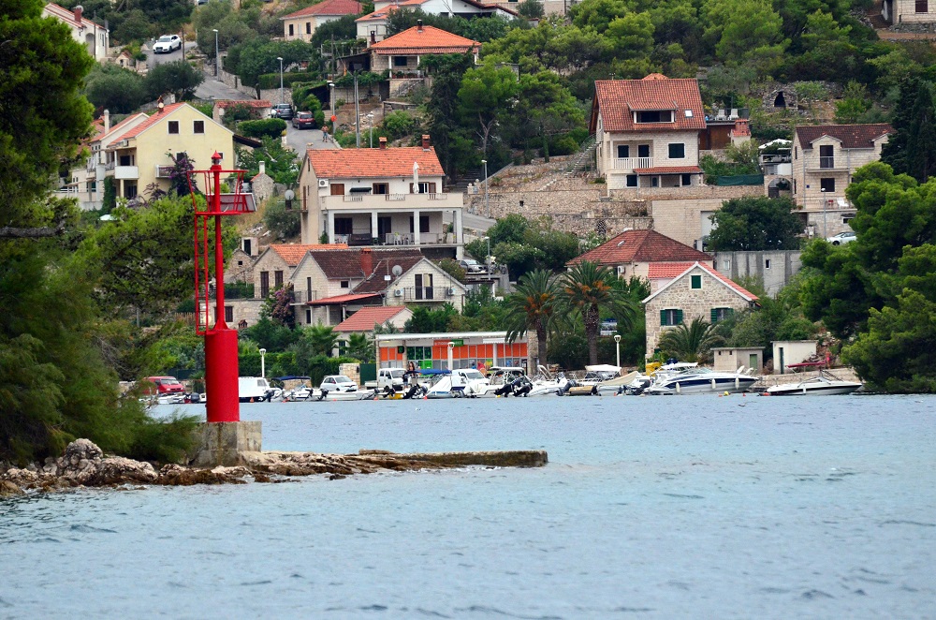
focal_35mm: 330
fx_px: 8561
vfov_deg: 4.1
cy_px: 310
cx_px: 468
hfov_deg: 6.3
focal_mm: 220
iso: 2000
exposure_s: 1/2000
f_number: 5.3
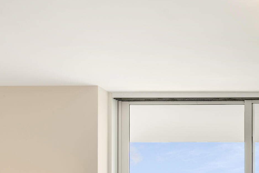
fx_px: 741
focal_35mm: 103
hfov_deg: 17.4
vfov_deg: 12.7
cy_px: 246
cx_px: 411
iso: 125
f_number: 10
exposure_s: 1/5
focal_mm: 32
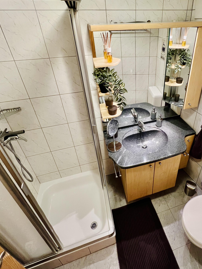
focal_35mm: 18
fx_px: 140
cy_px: 106
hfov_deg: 70.0
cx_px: 130
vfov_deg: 86.5
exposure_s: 1/50
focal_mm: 1.57
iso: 250
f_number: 1.8
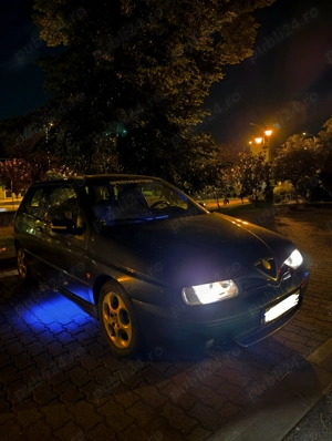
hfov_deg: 59.0
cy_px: 220
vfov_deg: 73.8
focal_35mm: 23
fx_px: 293
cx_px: 166
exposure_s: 1/10
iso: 9937
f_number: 1.65
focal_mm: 6.11
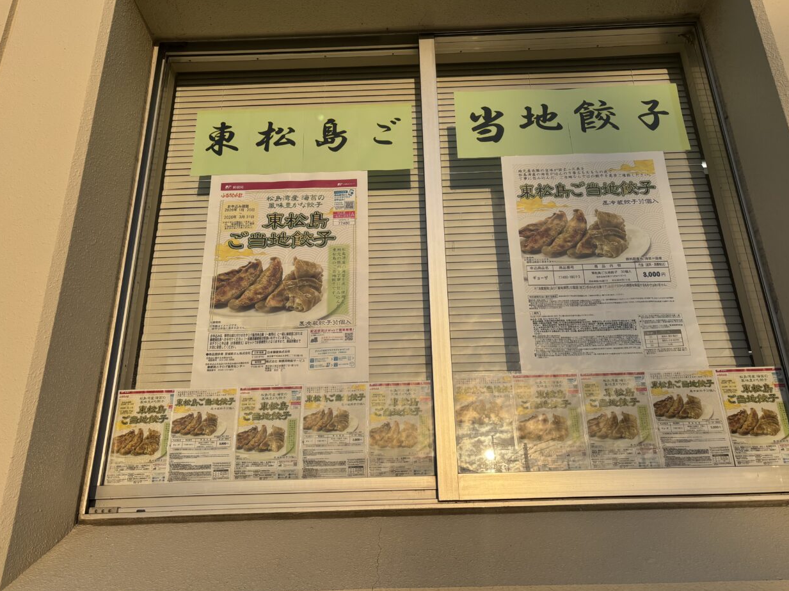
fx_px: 615
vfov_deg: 51.3
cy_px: 292
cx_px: 402
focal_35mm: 27
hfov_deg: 65.3
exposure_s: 1/4630
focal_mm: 5.96
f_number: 1.6
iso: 50
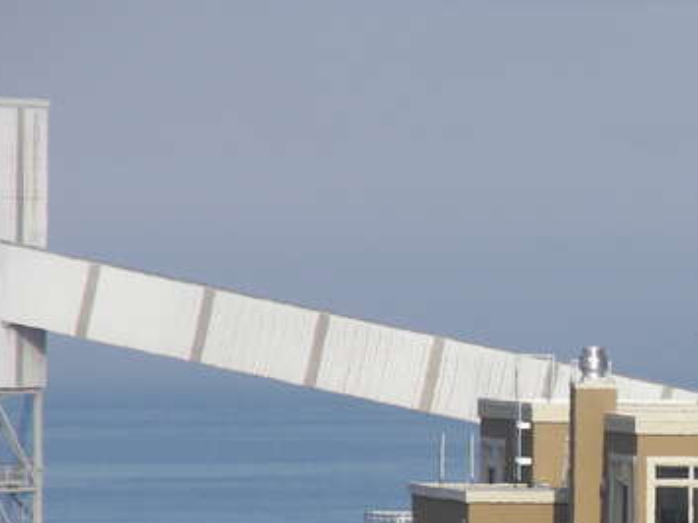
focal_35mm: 974
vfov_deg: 1.5
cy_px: 370
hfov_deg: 2.0
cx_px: 647
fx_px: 19633
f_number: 5
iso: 64
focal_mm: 72
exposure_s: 1/500
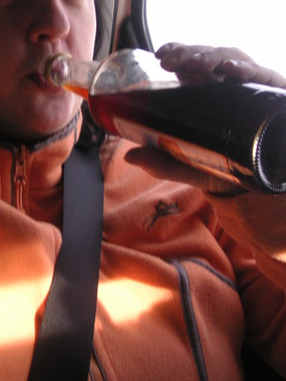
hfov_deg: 18.8
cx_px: 59
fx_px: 858
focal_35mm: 78
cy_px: 133
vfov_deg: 24.9
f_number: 2.8
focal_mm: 6.1
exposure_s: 1/90
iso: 50
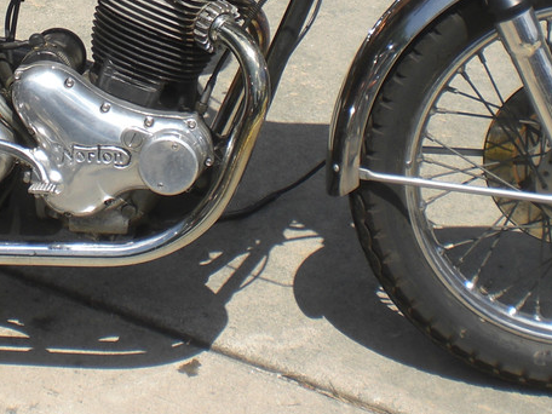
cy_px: -42
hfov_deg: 21.7
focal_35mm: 89
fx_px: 1419
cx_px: 90
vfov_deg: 16.1
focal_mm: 6.3
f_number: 4.4
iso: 50
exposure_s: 1/400
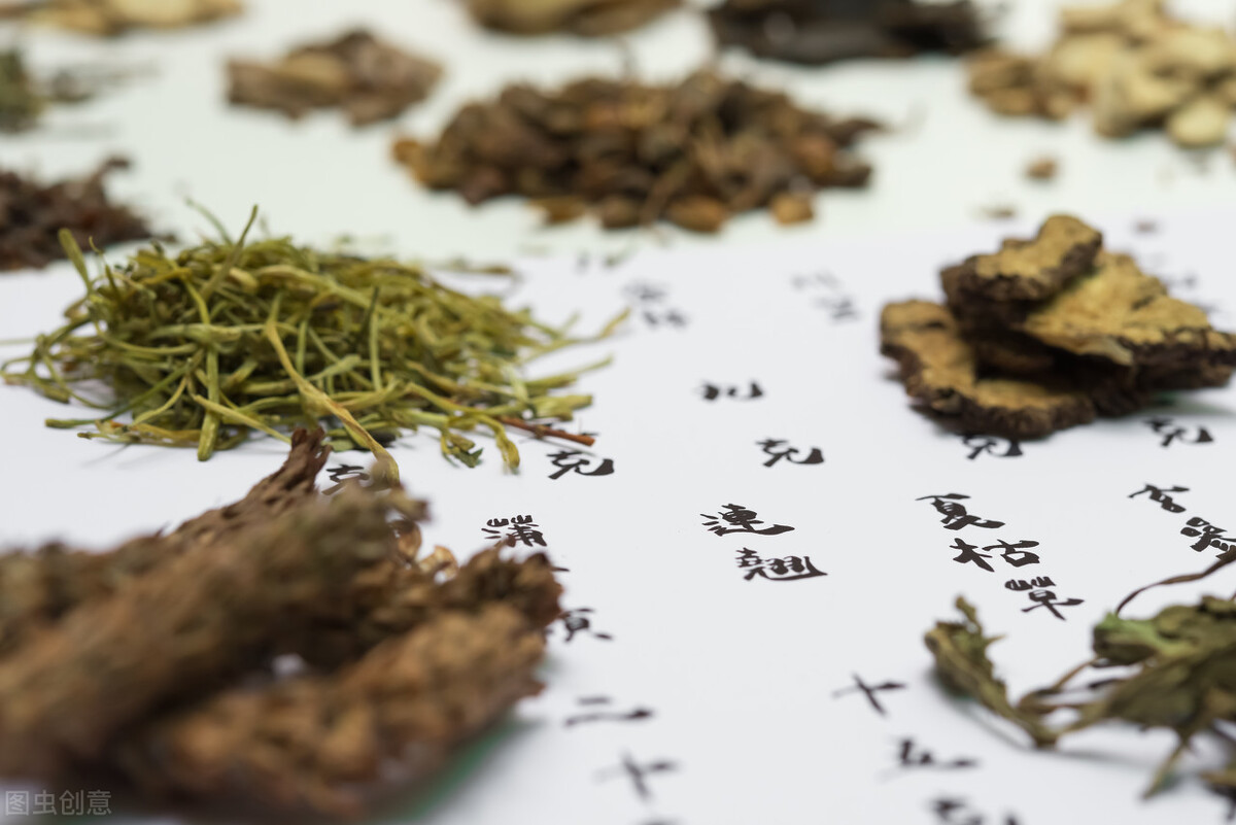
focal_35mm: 60
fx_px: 2061
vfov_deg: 22.6
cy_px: 412
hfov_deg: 33.4
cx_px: 618
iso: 500
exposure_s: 1/500
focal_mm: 60
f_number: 8
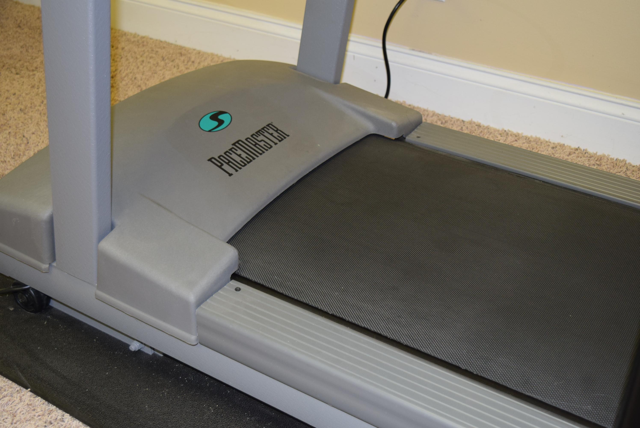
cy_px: 214
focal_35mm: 46
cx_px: 320
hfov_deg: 42.3
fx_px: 827
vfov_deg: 29.0
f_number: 5
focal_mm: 31
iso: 800
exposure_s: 1/100
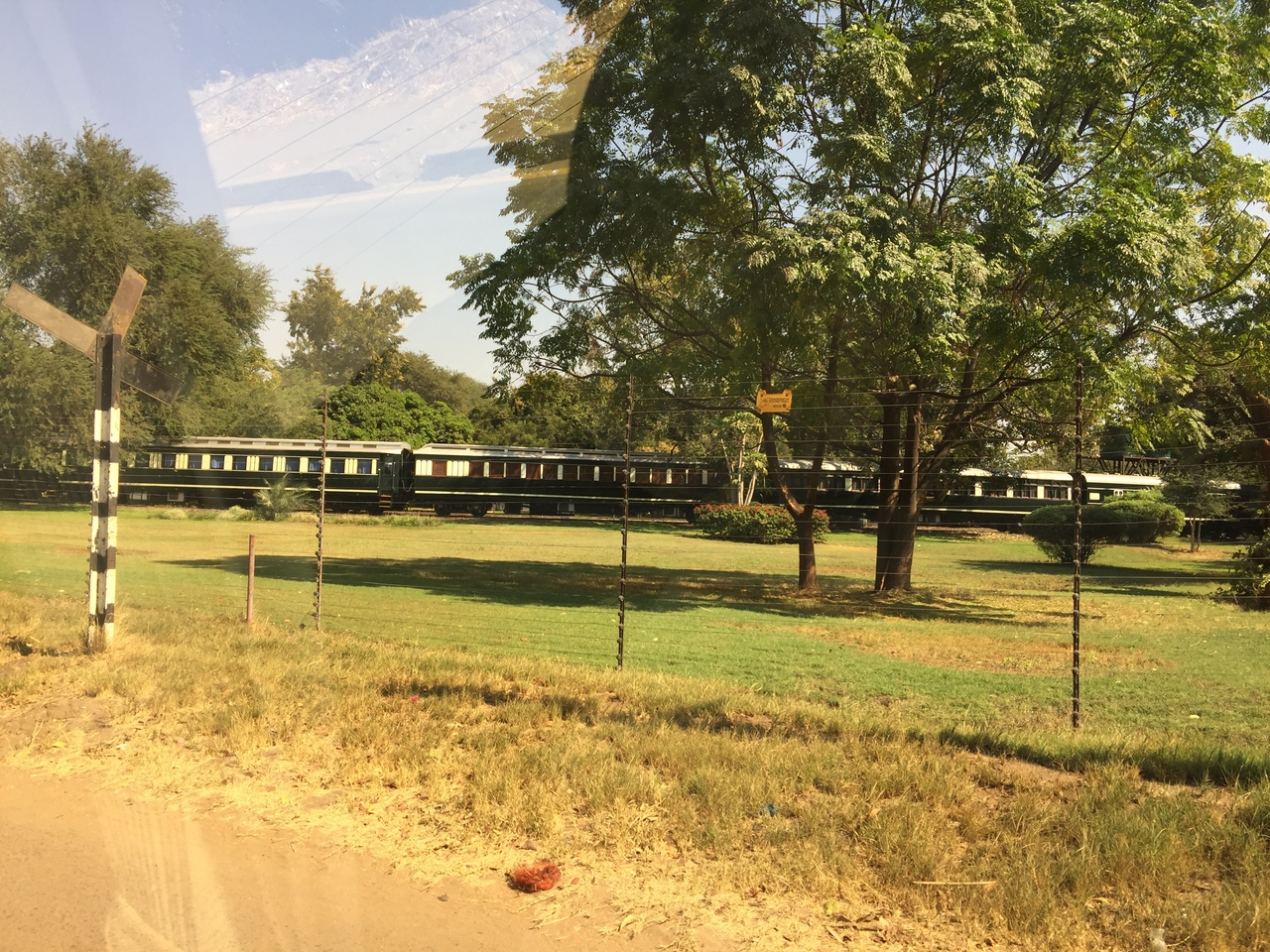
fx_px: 1064
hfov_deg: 61.7
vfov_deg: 48.2
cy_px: 476
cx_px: 635
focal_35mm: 29
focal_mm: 4.15
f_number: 2.2
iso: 32
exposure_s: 1/327
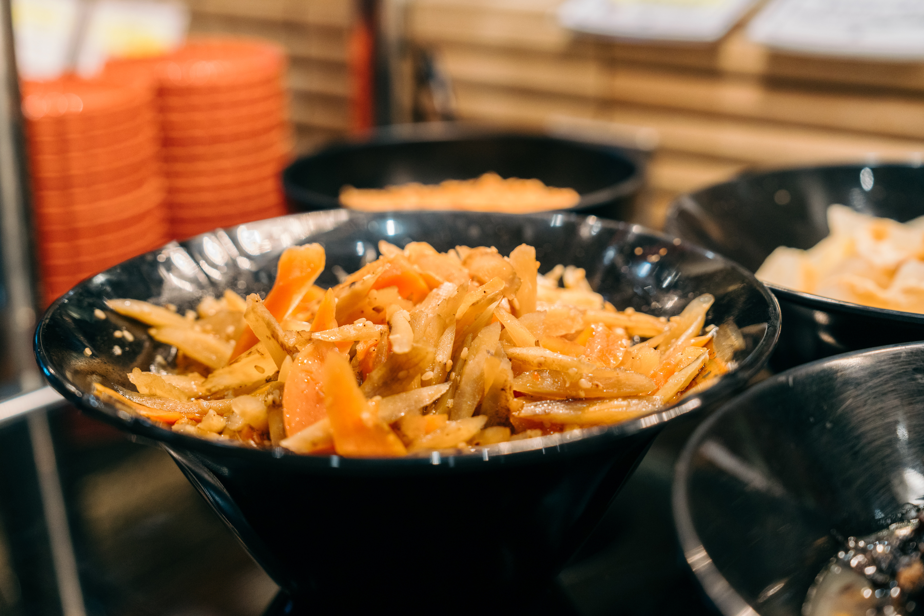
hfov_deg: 40.3
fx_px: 1258
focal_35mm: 49
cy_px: 308
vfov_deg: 27.5
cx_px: 462
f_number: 4
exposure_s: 1/200
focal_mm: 49
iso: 800
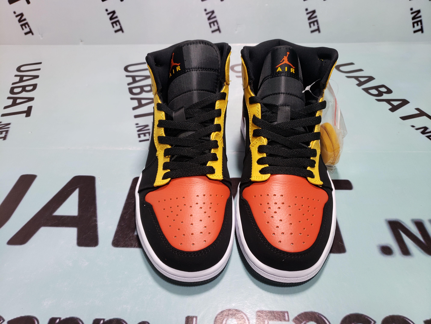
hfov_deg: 67.3
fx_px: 324
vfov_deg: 53.1
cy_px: 162
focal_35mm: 26
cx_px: 216
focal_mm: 4.3
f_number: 1.5
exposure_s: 1/100
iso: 100
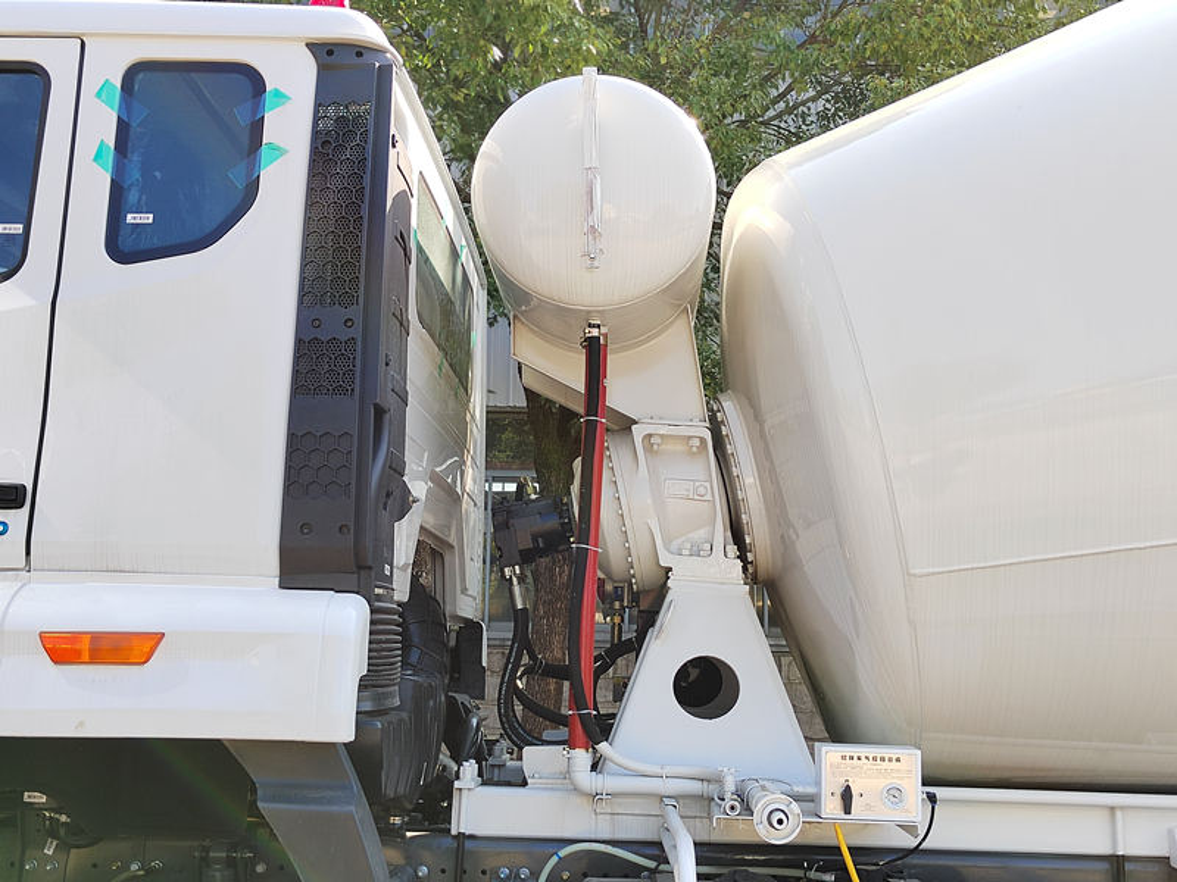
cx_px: 588
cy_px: 441
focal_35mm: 39
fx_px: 1326
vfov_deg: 36.8
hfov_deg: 47.9
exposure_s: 1/755
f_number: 1.9
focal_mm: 5.52
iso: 331
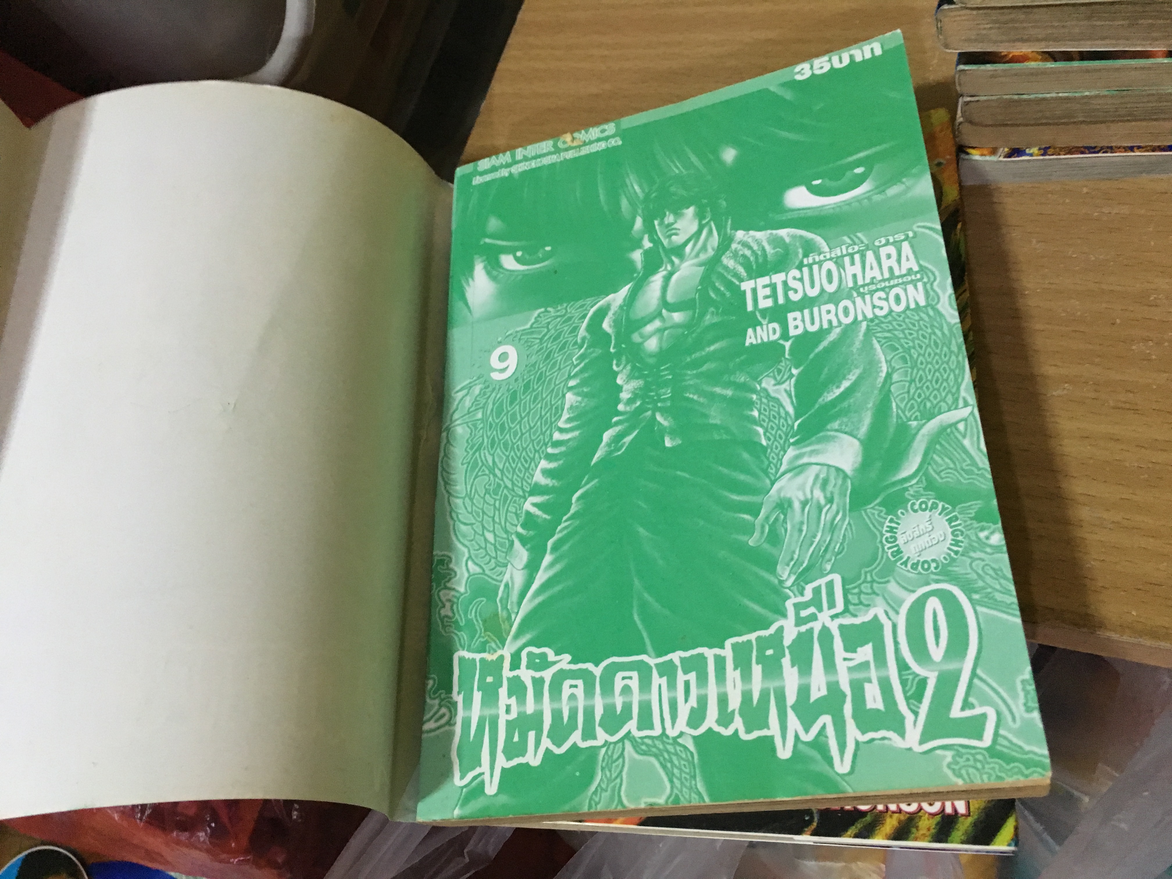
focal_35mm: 29
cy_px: 440
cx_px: 586
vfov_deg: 48.2
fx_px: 982
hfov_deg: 61.7
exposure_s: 1/25
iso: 200
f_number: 2.2
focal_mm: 4.15
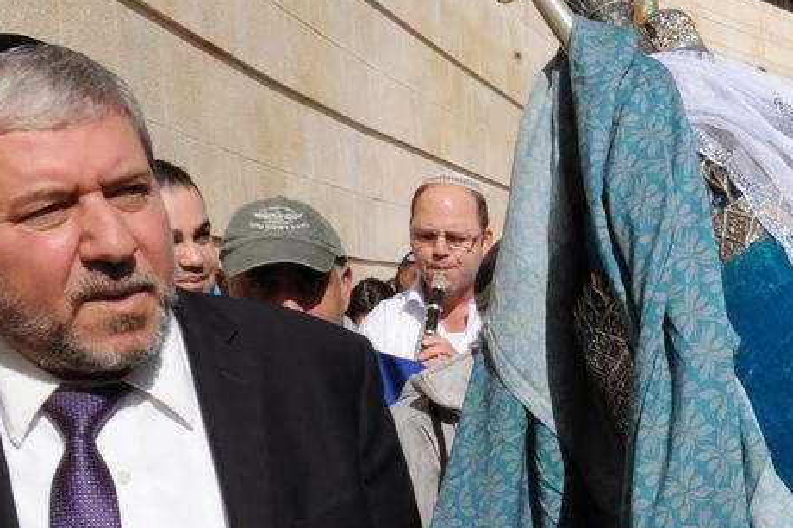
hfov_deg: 23.8
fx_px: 1607
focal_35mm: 73
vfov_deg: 17.6
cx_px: 1077
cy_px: 658
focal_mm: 24
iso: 640
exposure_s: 1/320
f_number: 22
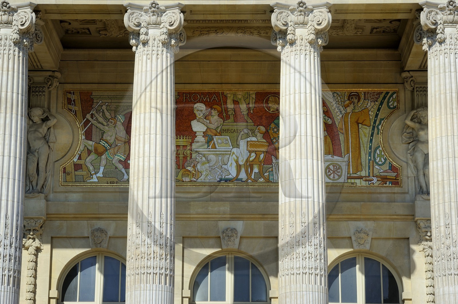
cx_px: 229
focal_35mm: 100
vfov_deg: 13.7
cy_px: 152
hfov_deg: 20.4
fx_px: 1271
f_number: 13
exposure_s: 1/200
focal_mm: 100
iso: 200
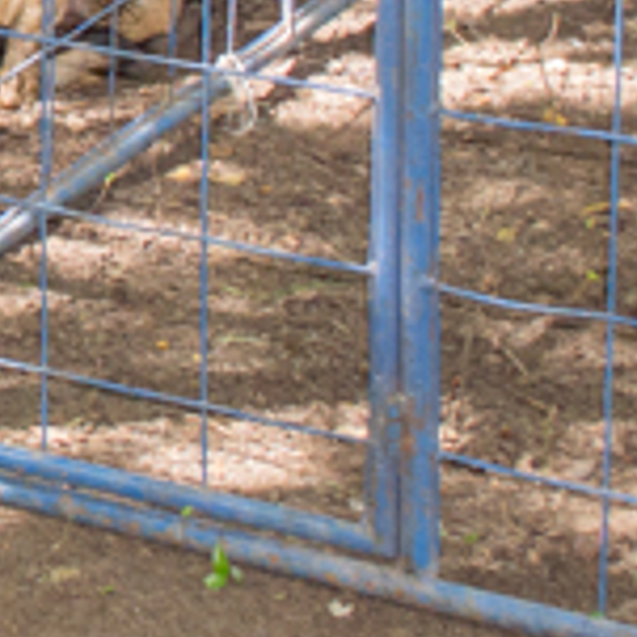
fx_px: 4580
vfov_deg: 7.7
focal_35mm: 220
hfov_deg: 7.6
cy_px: -534
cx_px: -683
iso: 640
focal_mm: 26
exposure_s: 1/200
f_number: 5.6
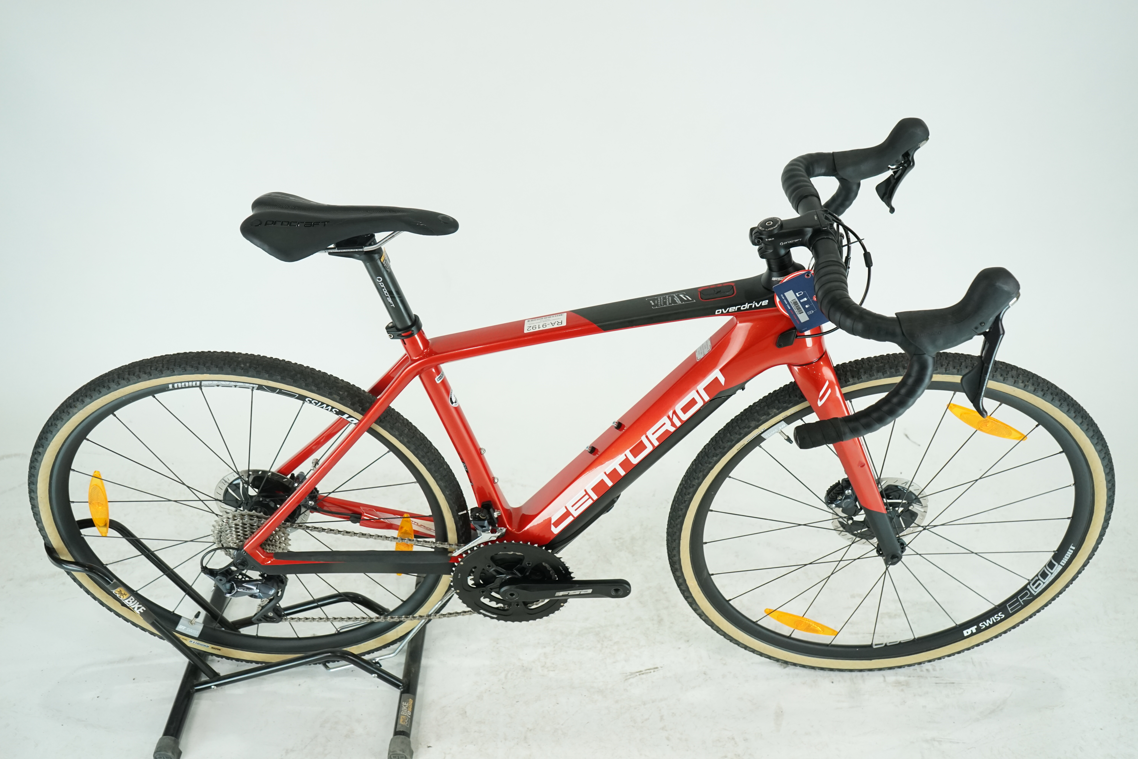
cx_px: 569
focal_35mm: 33
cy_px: 380
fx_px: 1043
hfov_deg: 57.2
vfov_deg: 40.0
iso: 1600
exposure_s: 1/200
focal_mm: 33
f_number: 5.6
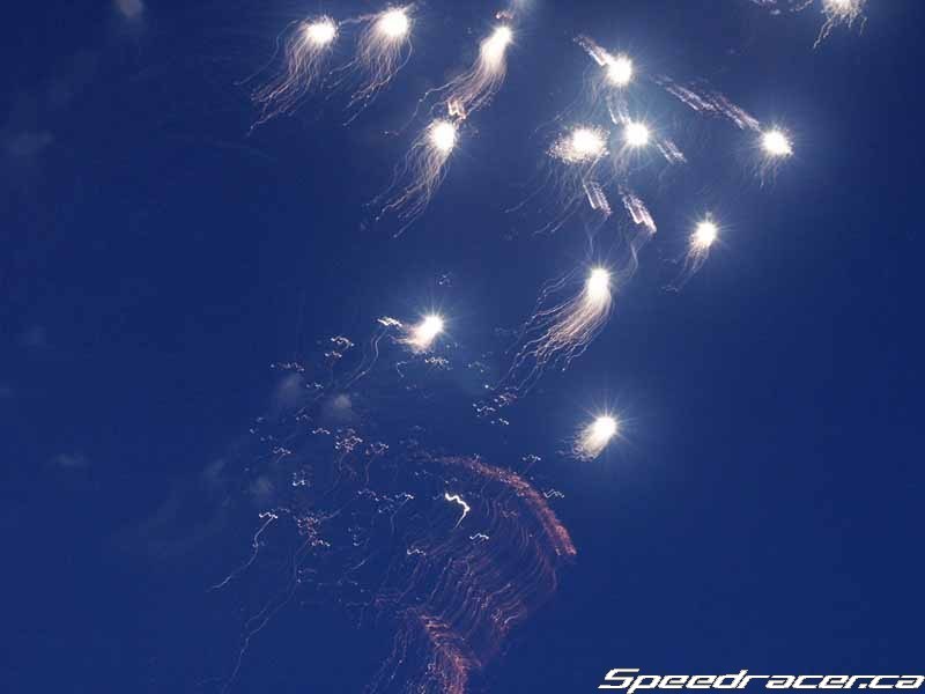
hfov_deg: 18.5
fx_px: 2833
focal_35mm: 106
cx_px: 462
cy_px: 347
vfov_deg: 14.0
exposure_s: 4
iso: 200
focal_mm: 26.17
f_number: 3.5
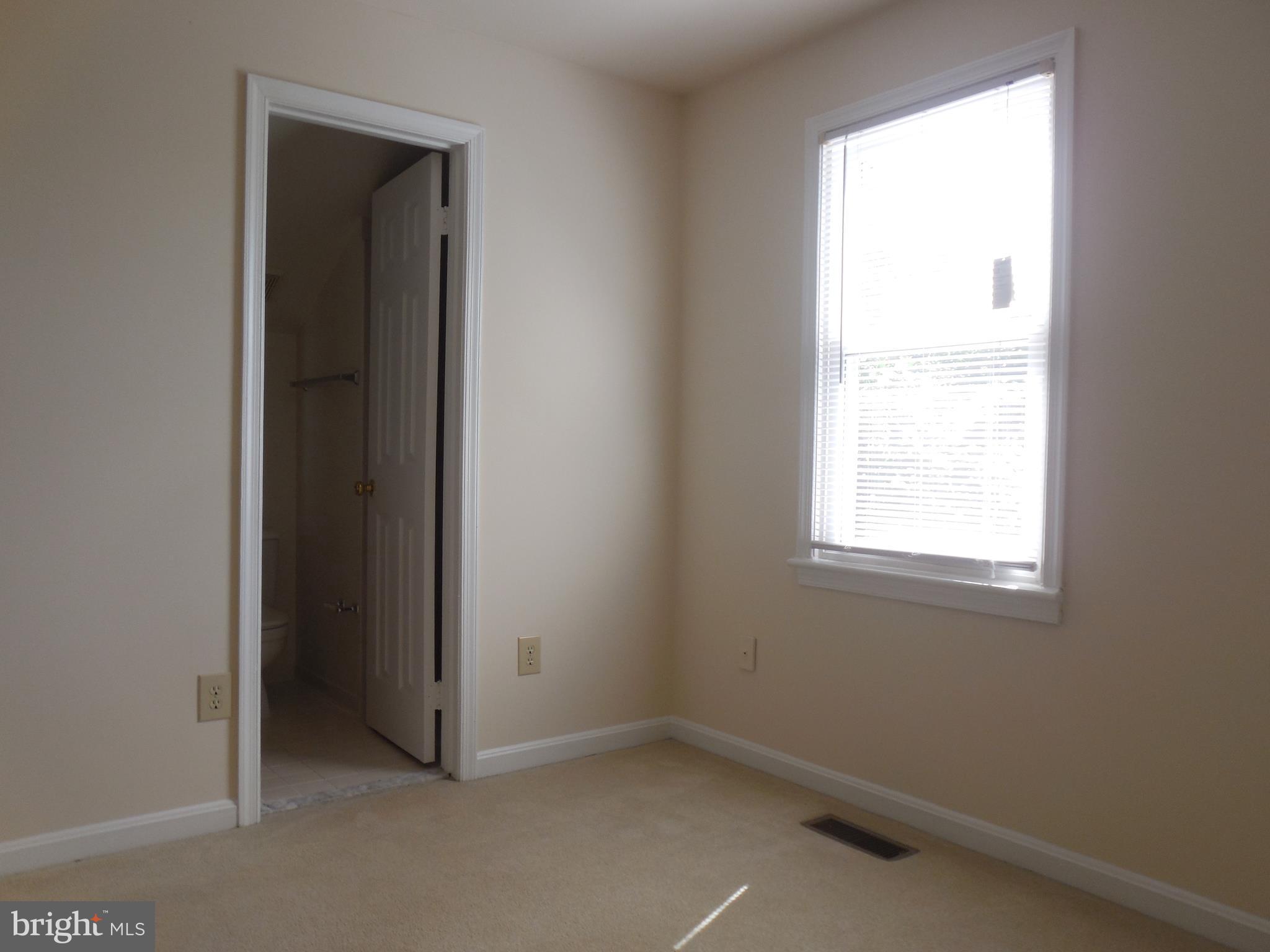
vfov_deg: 53.1
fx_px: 954
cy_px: 476
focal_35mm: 26
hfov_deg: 67.3
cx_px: 635
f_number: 3.5
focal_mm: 4.6
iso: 125
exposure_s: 1/50
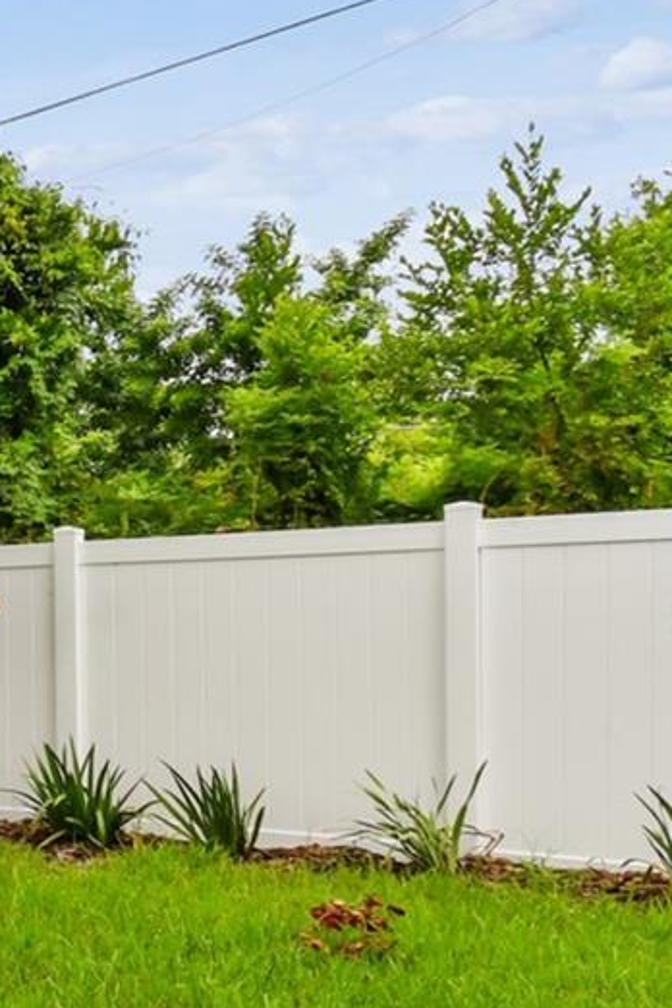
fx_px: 1288
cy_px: 618
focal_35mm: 46
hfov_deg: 18.3
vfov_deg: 42.5
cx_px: -699
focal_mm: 10
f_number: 7.1
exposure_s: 1/60
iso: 100
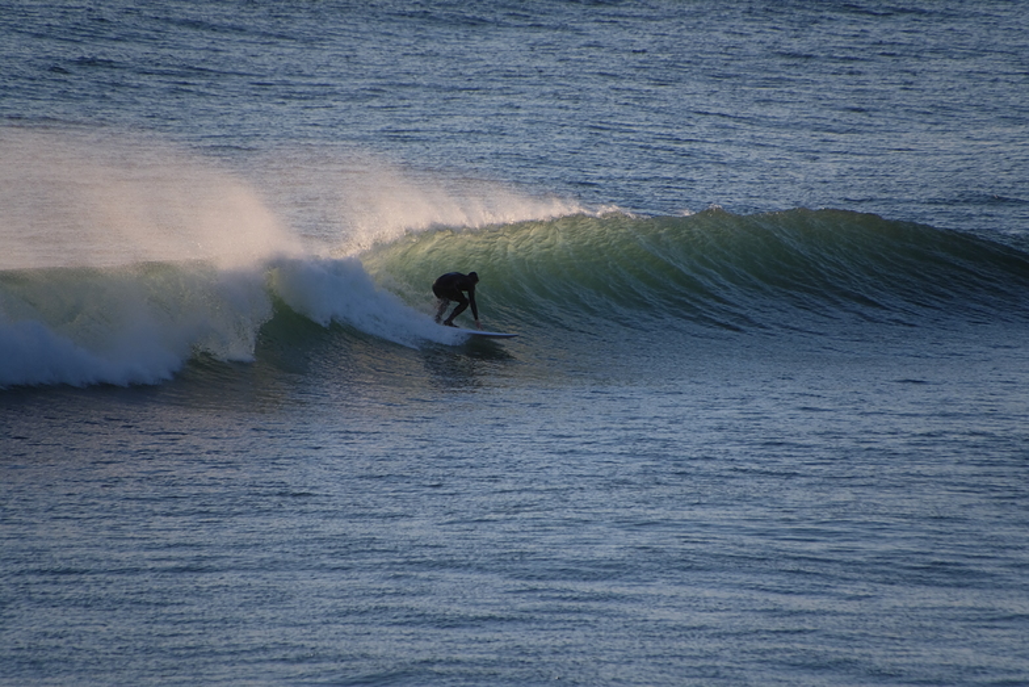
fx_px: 17152
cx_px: 514
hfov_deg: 3.4
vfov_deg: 2.3
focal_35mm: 600
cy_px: 344
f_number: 6.3
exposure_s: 1/1000
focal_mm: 400
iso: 400
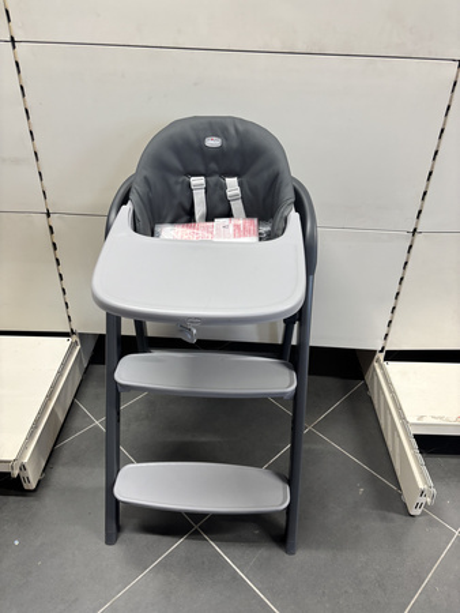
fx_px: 460
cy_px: 306
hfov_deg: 53.1
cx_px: 230
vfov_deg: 67.3
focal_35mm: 26
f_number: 1.6
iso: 80
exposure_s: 1/50
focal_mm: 5.96
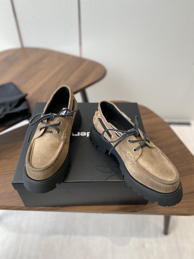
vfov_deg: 67.3
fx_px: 194
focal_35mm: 26
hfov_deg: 53.1
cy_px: 130
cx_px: 97
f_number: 1.8
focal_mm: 4.25
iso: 40
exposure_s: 1/122
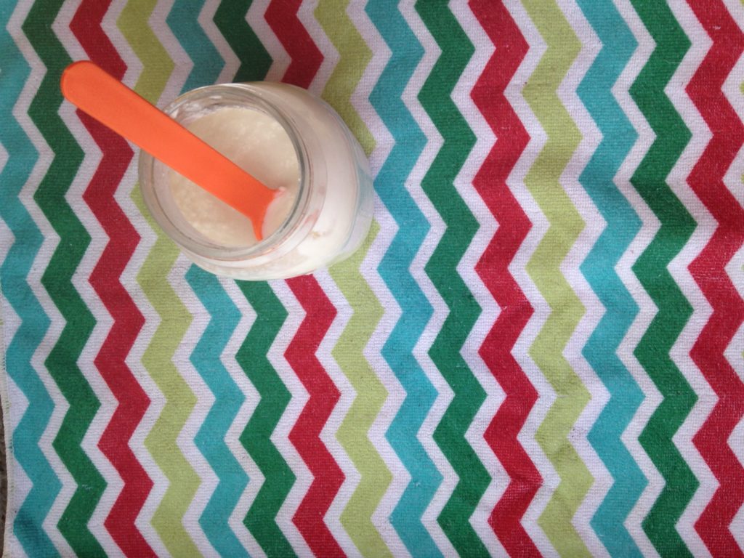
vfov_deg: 42.9
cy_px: 279
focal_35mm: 33
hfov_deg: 55.4
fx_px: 709
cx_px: 372
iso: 50
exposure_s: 1/30
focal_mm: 4.12
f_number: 2.4
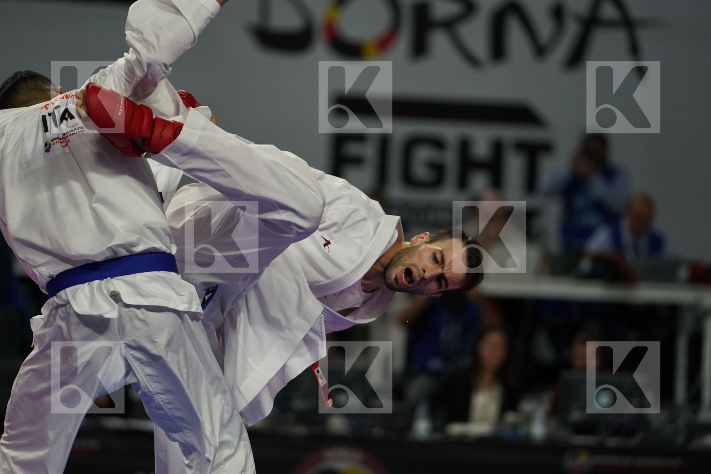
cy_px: 237
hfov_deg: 7.1
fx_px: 5747
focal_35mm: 291
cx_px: 356
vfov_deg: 4.7
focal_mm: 194
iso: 1000
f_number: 2.8
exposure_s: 1/1000
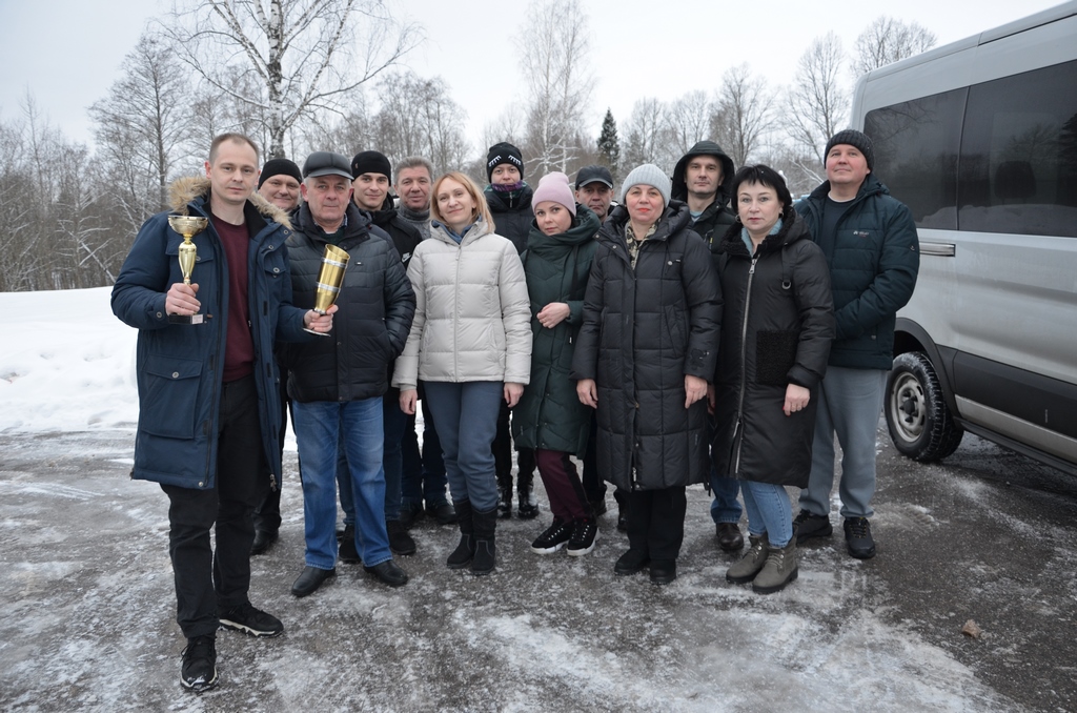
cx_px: 538
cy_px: 356
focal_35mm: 27
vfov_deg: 47.7
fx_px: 806
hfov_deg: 67.5
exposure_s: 1/40
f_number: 3.5
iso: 400
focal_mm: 18
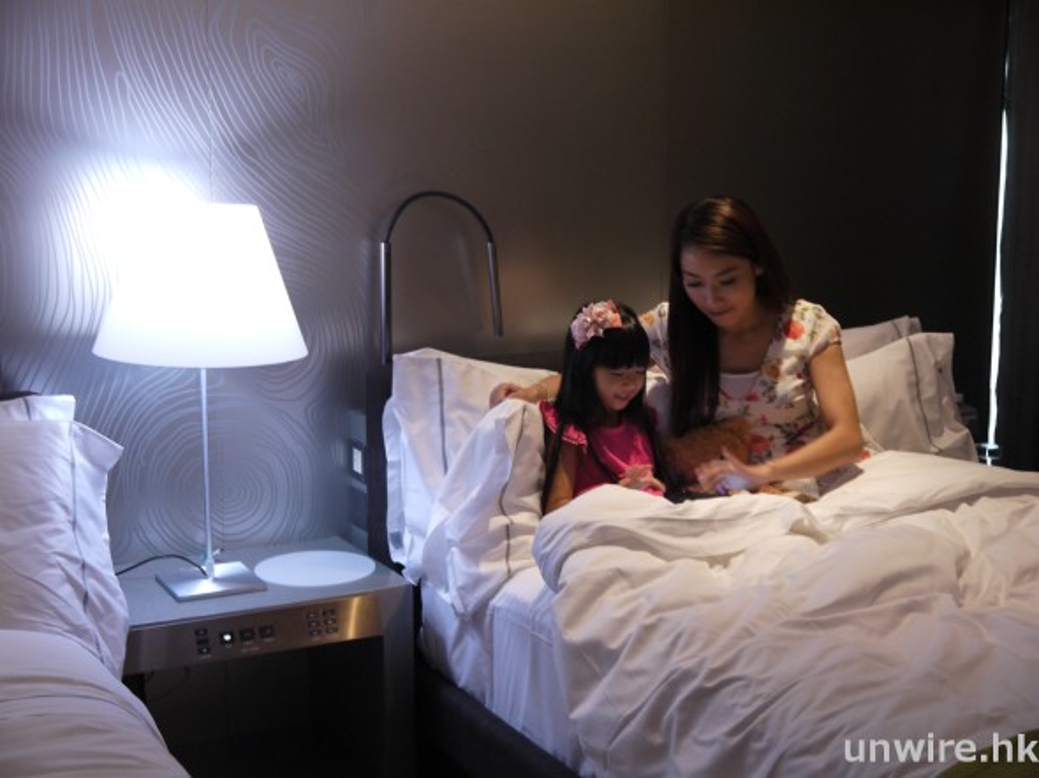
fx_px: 1560
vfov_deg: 28.0
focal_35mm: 52
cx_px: 520
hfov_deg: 36.8
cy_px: 389
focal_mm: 26
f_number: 4.7
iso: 400
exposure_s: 1/8
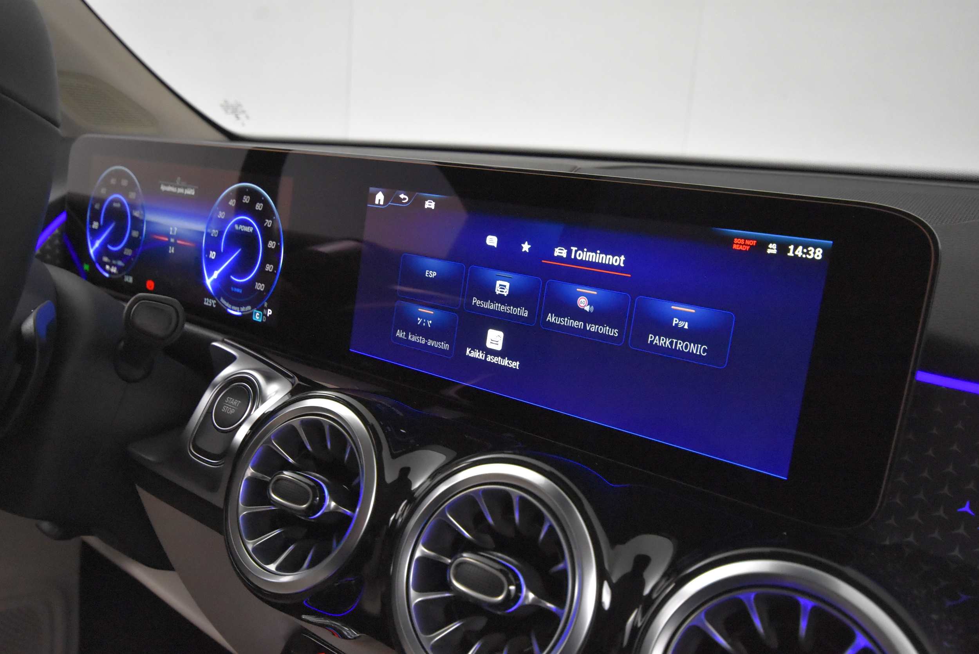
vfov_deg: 43.7
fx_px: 816
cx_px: 490
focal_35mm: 30
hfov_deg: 61.9
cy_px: 327
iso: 6400
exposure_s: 1/60
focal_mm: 20
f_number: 5.6
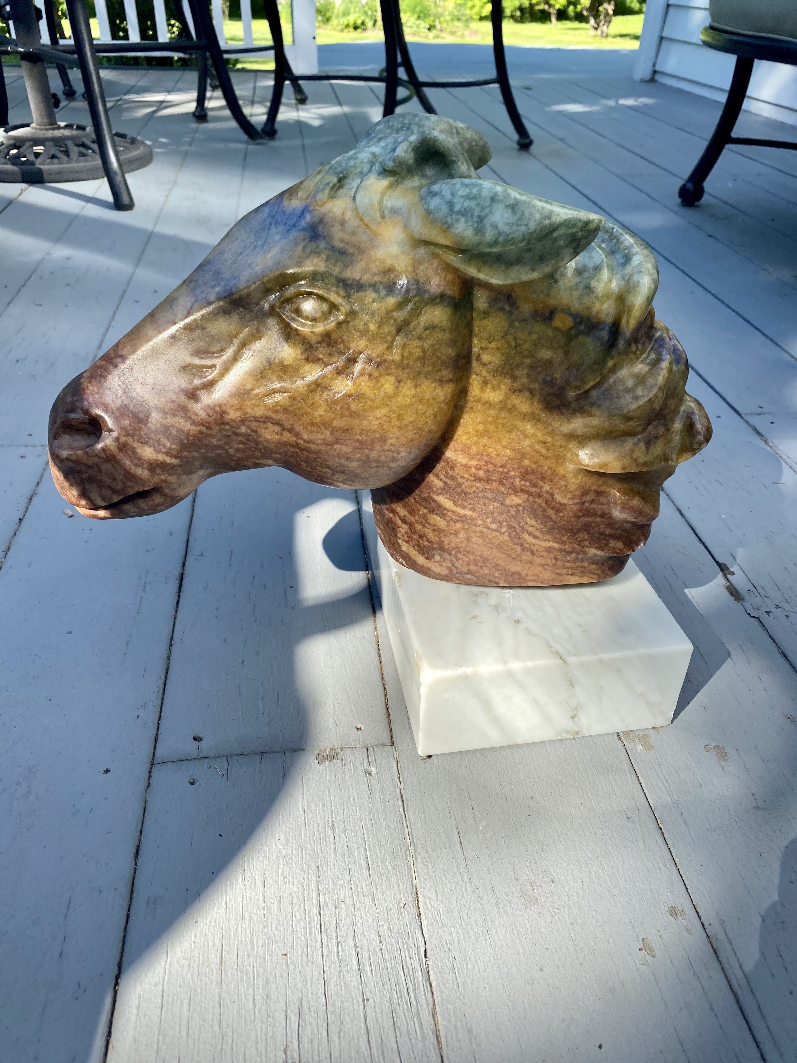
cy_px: 532
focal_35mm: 26
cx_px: 398
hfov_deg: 53.1
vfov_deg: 67.3
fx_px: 798
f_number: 1.8
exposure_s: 1/1043
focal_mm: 4.25
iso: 32
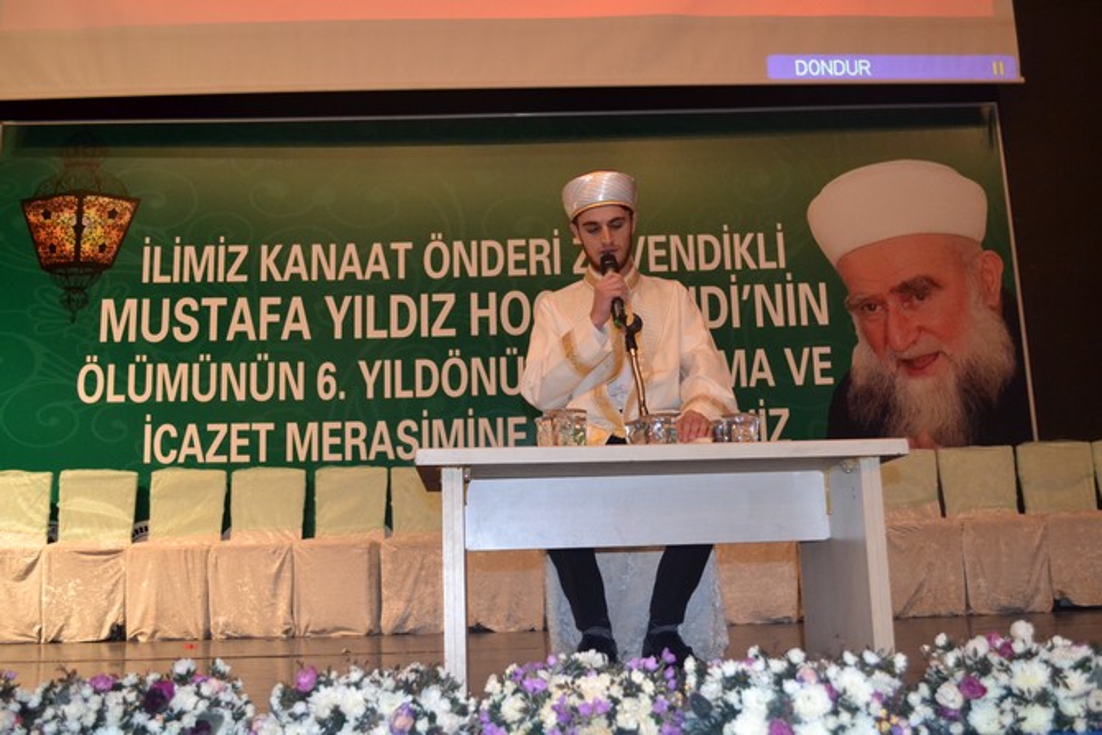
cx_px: 551
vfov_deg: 36.9
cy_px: 368
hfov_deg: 53.1
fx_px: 1102
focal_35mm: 36
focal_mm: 24
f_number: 4
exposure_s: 1/60
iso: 2500
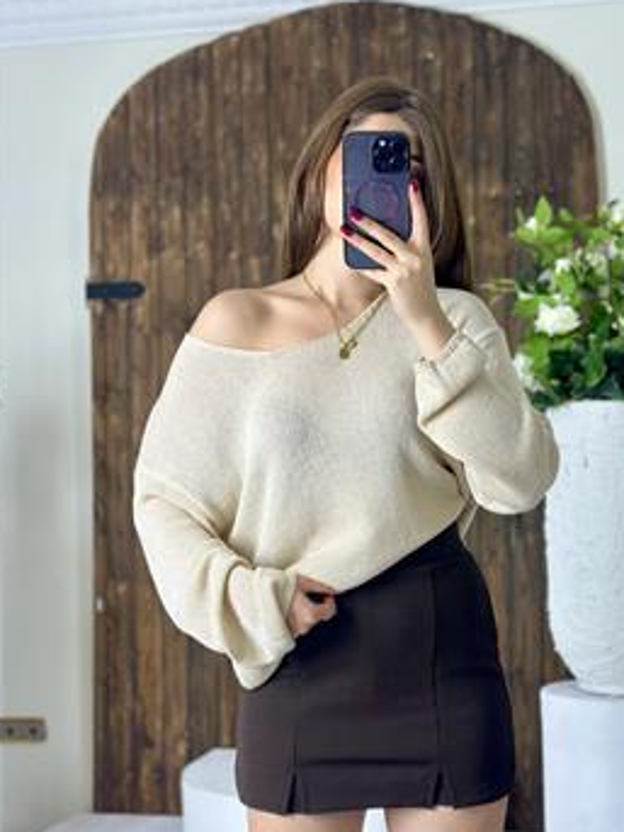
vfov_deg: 34.4
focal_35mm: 56
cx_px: 354
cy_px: 434
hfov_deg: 26.1
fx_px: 1347
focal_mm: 6.86
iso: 80
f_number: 1.78
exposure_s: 1/263
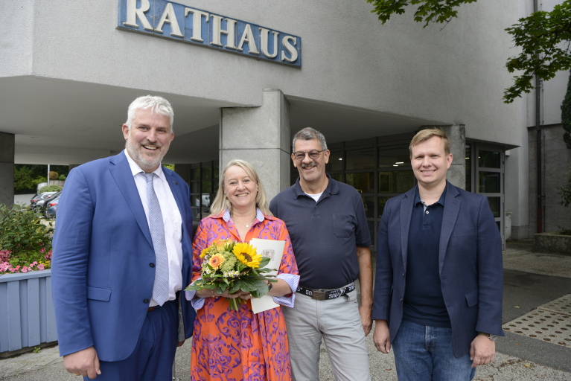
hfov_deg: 73.7
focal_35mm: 24
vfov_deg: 53.2
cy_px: 190
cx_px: 286
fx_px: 381
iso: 500
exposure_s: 1/160
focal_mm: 24
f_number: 6.3
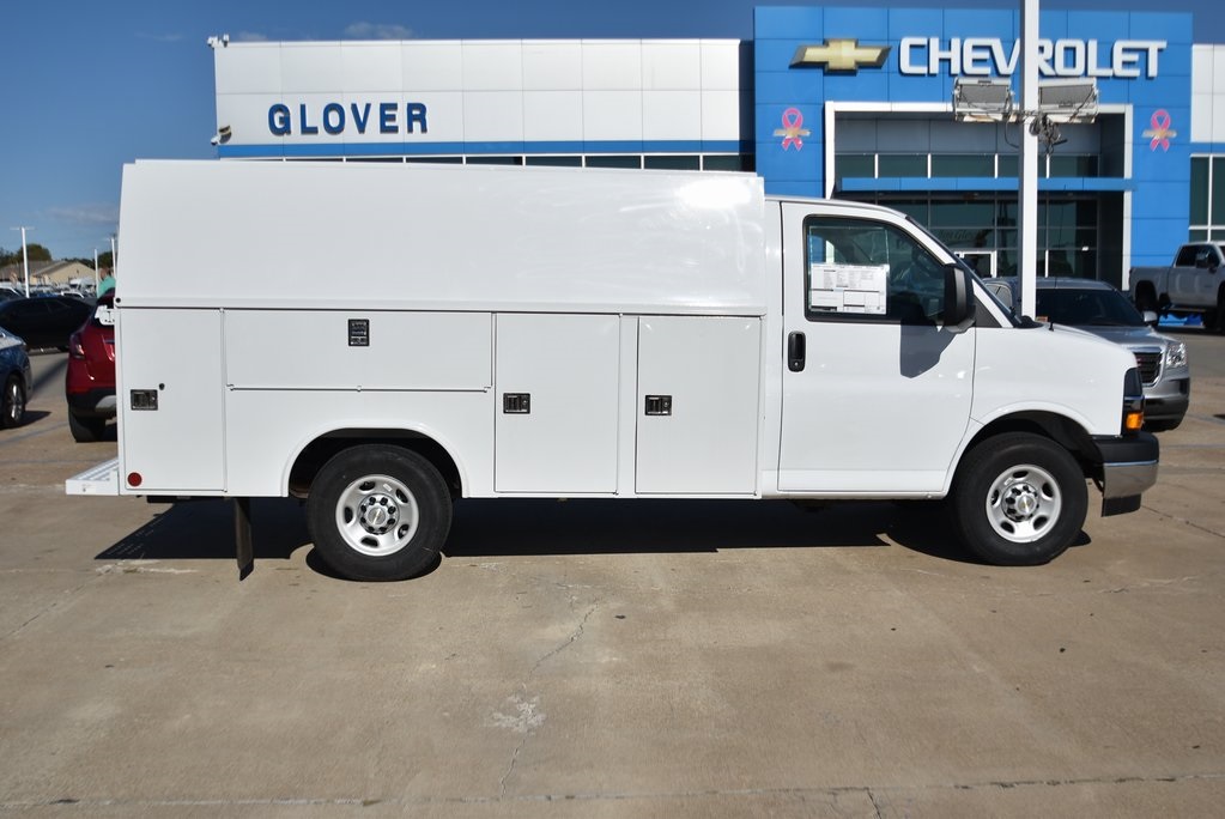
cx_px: 612
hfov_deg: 53.1
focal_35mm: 36
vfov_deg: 36.9
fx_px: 1226
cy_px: 410
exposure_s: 1/2000
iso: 100
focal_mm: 24
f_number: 4.5
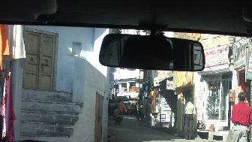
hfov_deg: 36.1
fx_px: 381
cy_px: 136
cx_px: 177
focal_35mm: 57
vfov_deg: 20.5
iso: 100
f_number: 6.3
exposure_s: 1/250
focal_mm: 8.55
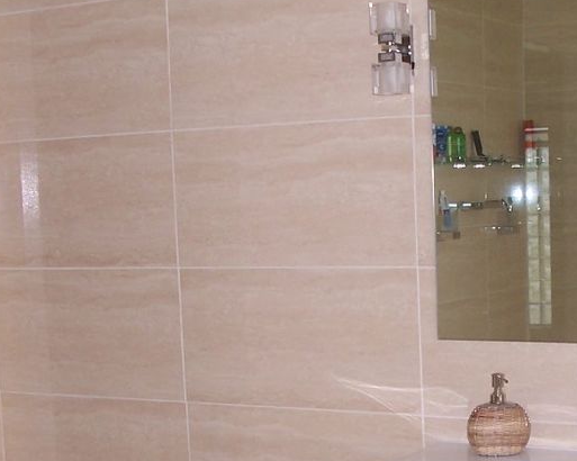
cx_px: 467
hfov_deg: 24.1
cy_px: 370
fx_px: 1331
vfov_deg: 19.4
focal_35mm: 78
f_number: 2.8
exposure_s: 1/60
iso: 80
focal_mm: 6
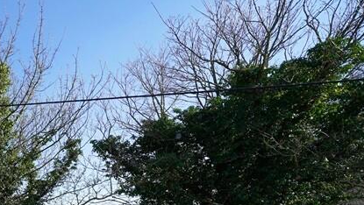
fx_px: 299
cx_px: -78
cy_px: 227
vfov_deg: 33.0
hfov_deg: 41.3
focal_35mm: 31
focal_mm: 12
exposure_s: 1/125
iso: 100
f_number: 8
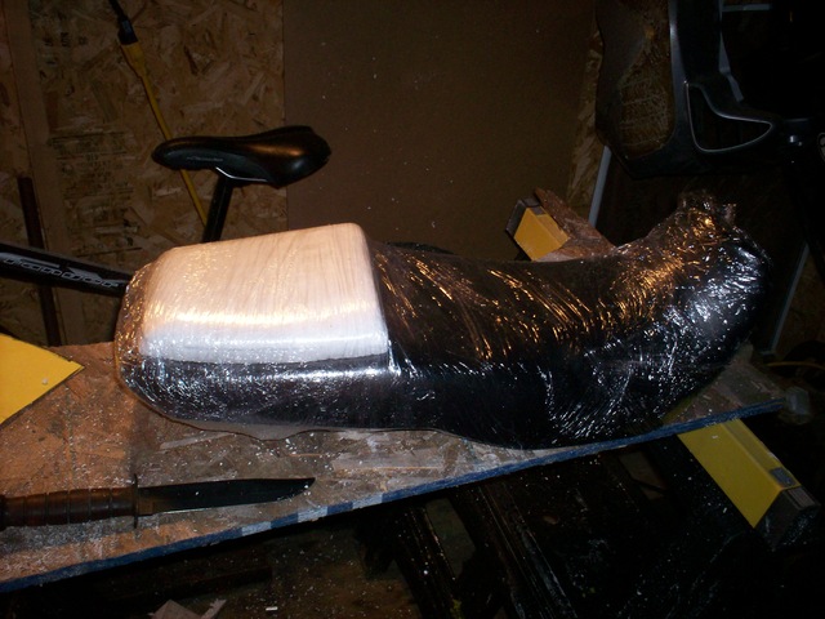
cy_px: 310
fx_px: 858
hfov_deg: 51.4
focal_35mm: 36
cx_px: 412
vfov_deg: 39.7
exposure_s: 1/60
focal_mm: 6
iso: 140
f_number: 4.5
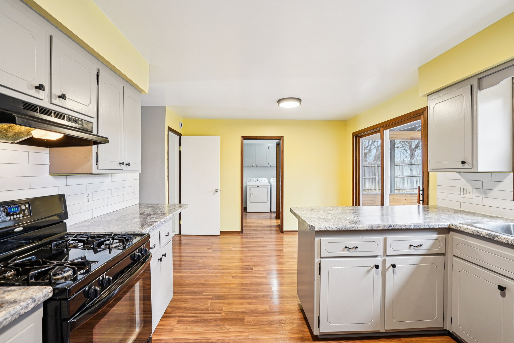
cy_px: 172
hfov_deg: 96.7
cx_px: 257
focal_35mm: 16
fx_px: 228
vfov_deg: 73.7
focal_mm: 16
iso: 400
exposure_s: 1/5
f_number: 8
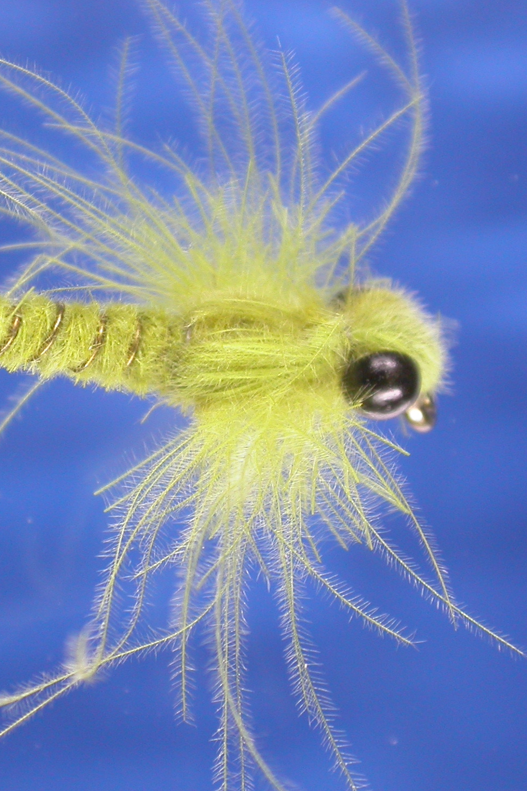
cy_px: 336
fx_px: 4107
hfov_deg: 7.3
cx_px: 55
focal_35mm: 187
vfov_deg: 11.0
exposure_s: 1/85
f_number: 5.5
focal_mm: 24
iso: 100
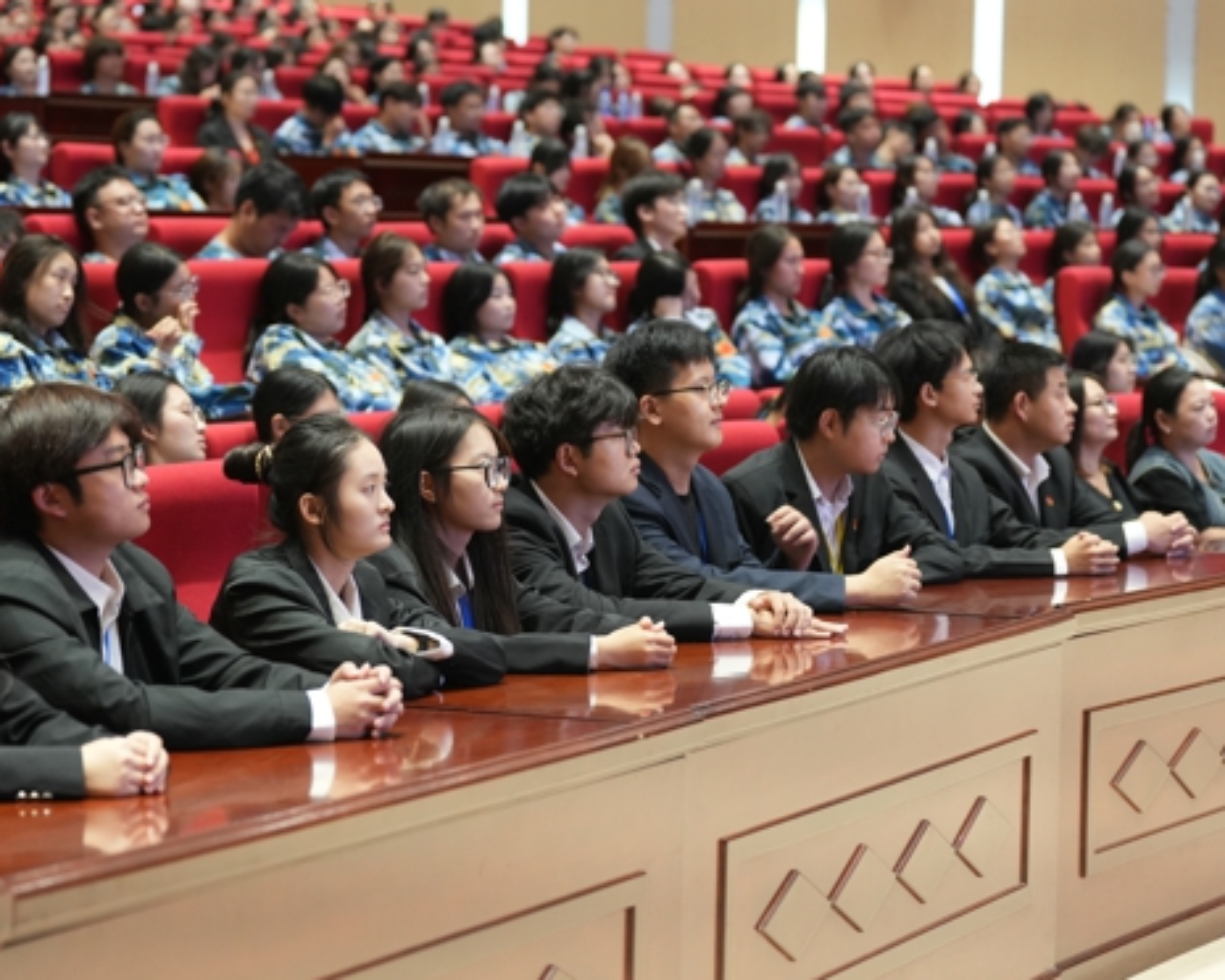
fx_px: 3481
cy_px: 581
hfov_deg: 20.0
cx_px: 574
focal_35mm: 96
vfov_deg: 16.0
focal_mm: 70
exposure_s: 1/160
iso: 1600
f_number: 2.8
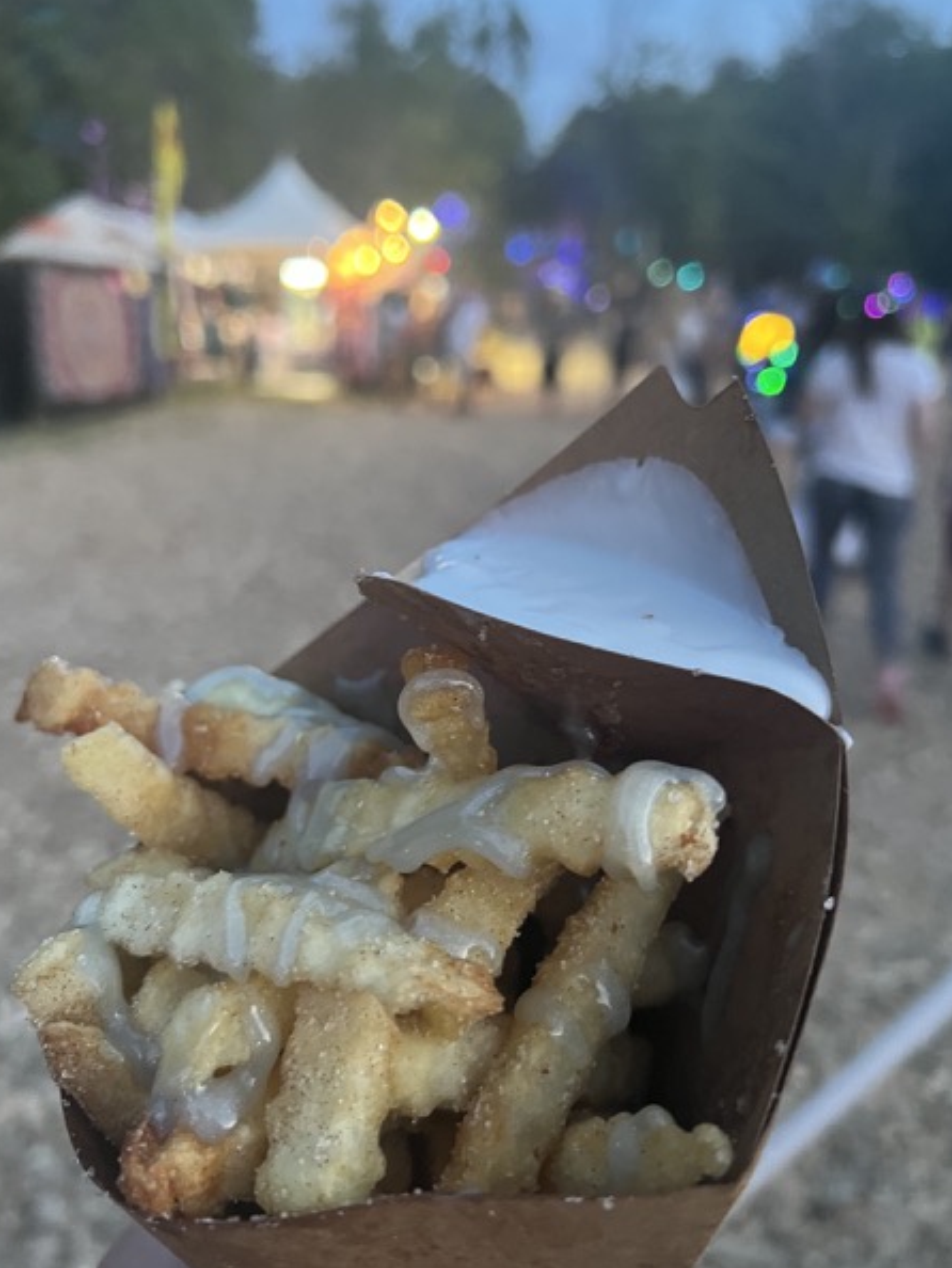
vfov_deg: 63.4
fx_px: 1026
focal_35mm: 28
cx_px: 482
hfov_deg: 49.8
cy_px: 645
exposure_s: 1/40
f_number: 1.5
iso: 400
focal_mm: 5.7
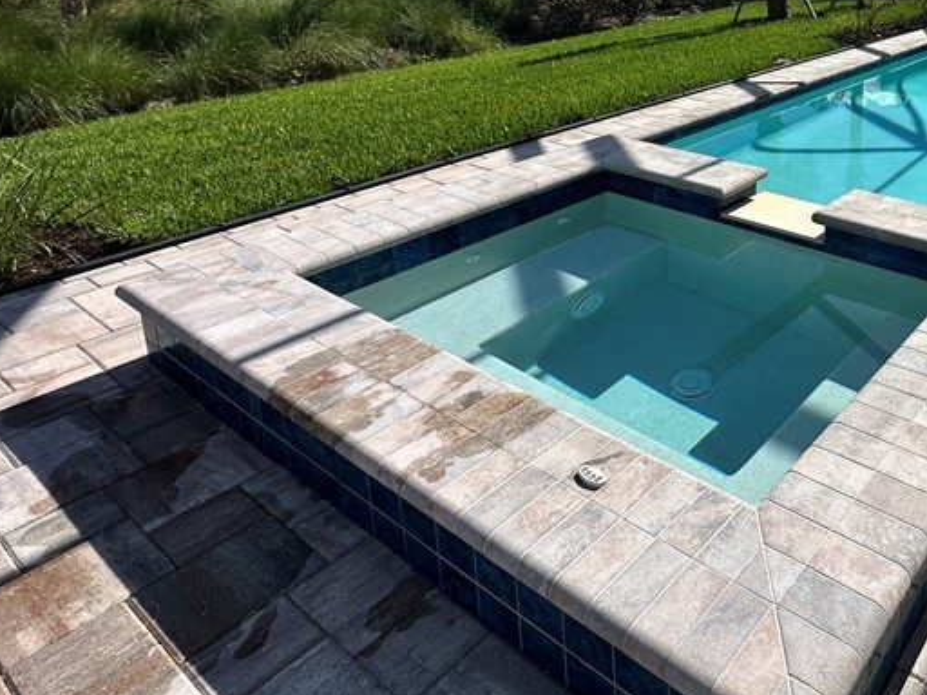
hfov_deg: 54.8
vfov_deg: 45.0
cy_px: 65
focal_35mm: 28
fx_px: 750
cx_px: 842
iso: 50
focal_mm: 2.22
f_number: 2.2
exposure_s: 1/1350
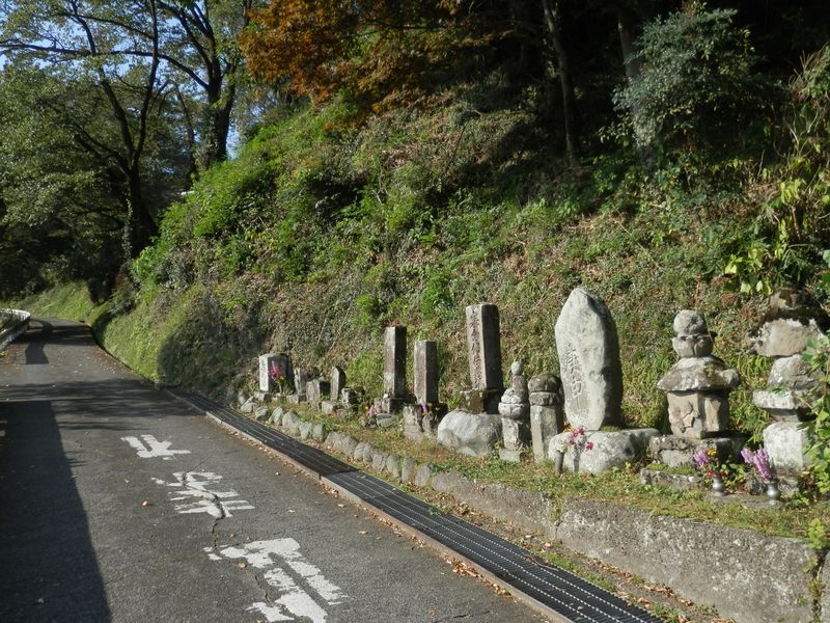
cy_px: 312
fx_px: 719
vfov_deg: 46.8
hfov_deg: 60.0
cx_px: 415
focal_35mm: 30
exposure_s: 1/500
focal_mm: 5.5
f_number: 3.3
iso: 80
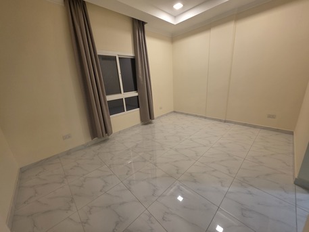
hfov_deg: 106.2
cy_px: 116
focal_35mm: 13
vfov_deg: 89.9
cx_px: 154
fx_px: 116
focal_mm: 2.2
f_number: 1.9
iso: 160
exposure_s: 1/50
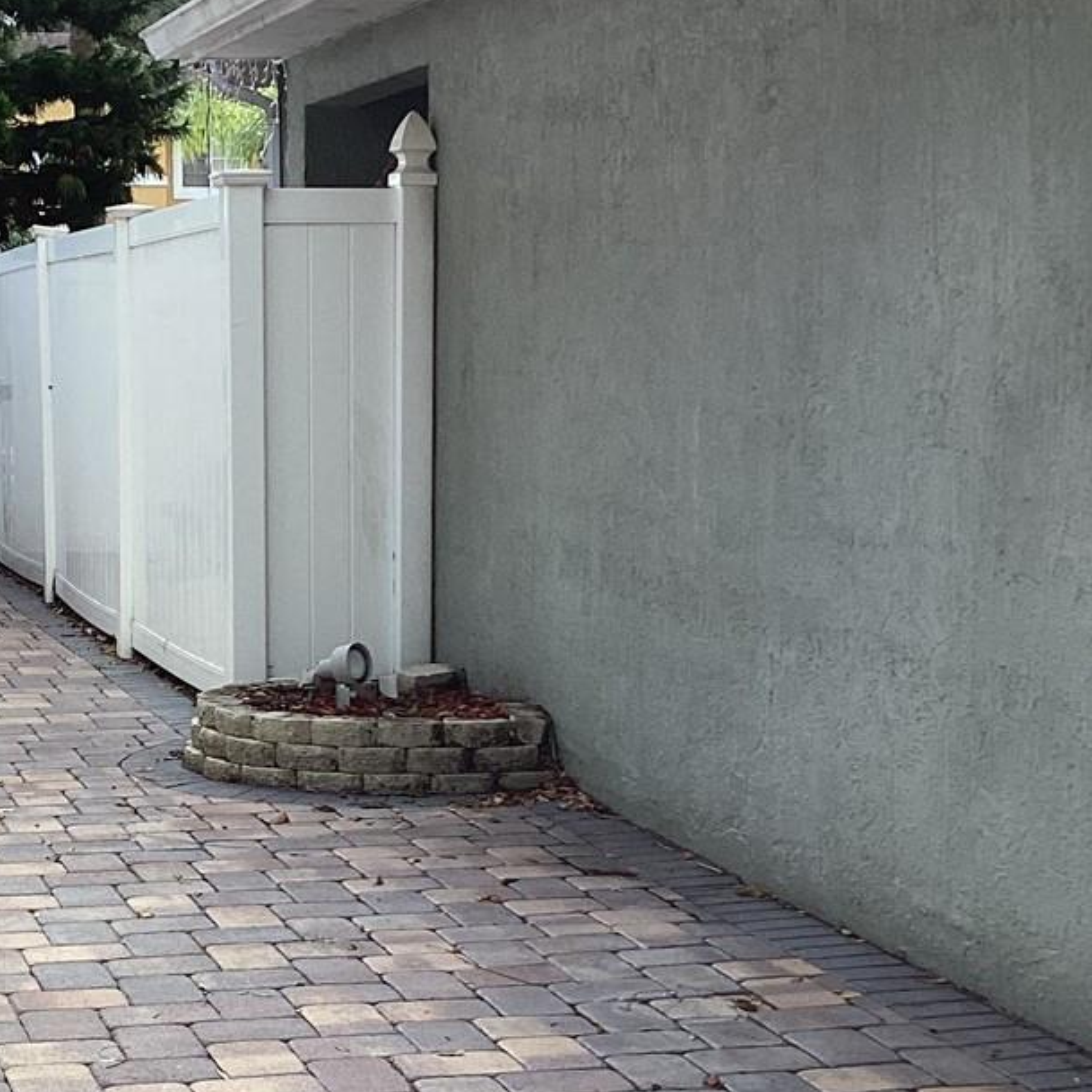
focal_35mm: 72
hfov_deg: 23.8
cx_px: 278
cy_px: 805
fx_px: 2570
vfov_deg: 23.8
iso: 25
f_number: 2.4
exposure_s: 1/344
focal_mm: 3.3
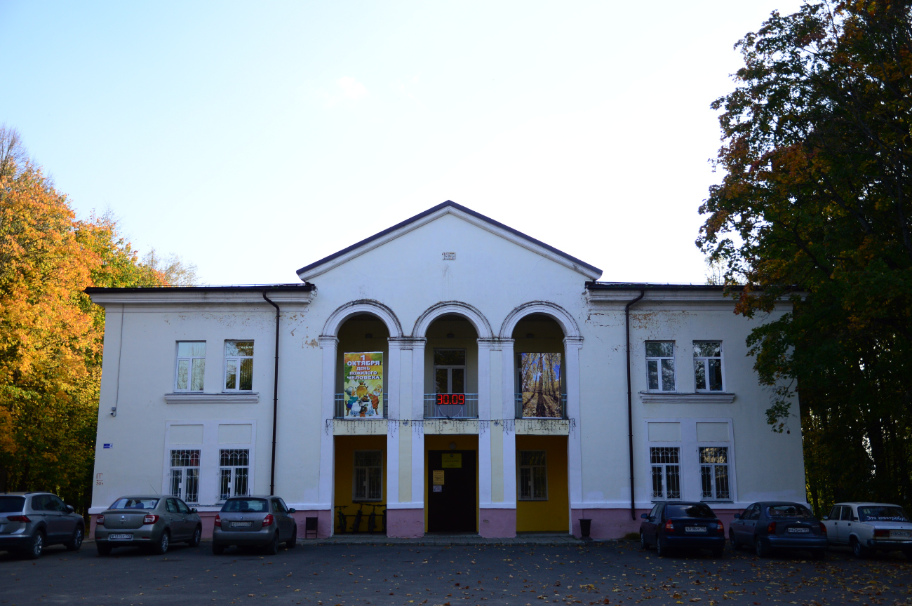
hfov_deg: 53.2
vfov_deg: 36.8
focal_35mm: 36
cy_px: 303
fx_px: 911
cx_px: 456
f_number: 3
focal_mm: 24
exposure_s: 1/800
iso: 200
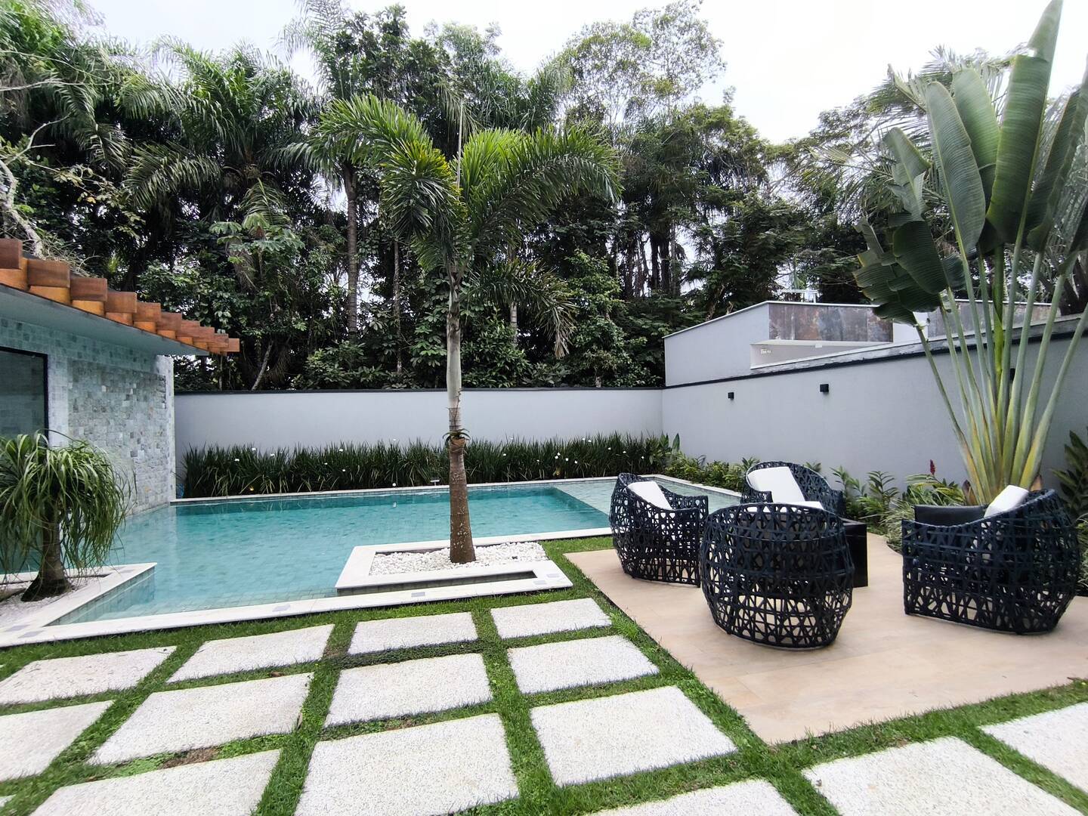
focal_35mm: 16
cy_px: 408
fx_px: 503
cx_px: 544
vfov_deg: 78.1
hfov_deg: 94.5
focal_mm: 1.65
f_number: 2.2
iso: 50
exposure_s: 1/1058
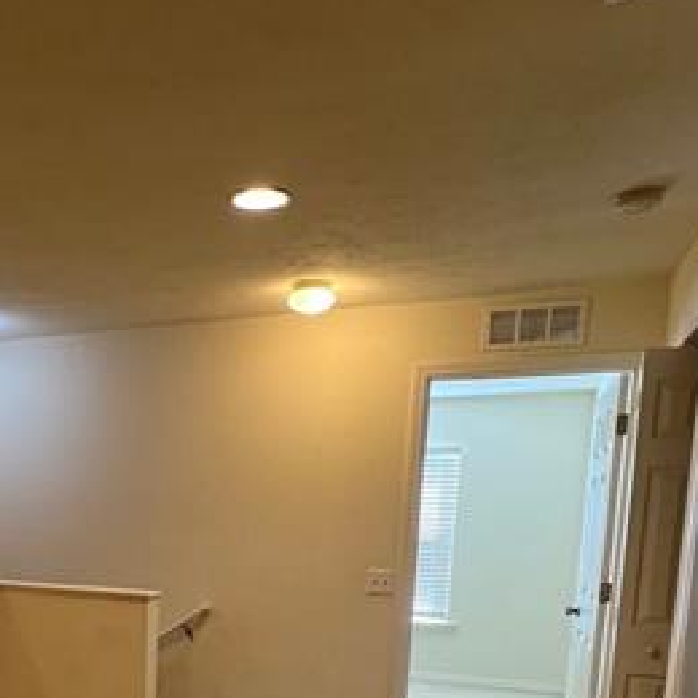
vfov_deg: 44.1
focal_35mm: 34
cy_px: 631
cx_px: 64
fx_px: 776
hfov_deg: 44.0
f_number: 1.8
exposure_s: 1/60
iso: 125
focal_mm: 1.57
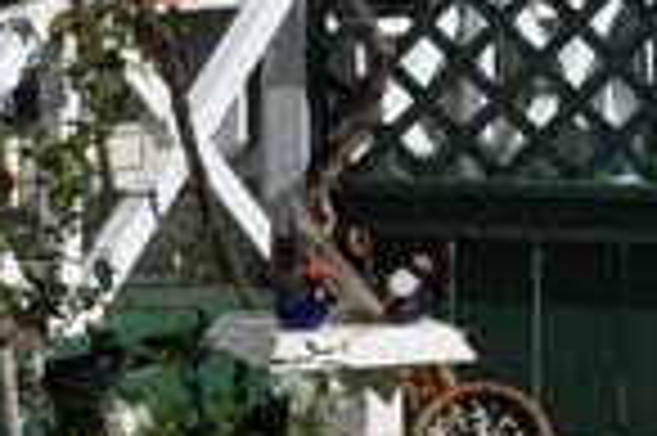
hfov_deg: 9.5
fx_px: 3737
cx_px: -558
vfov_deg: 6.7
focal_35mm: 205
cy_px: 63
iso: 100
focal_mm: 26
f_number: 10
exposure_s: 1/400
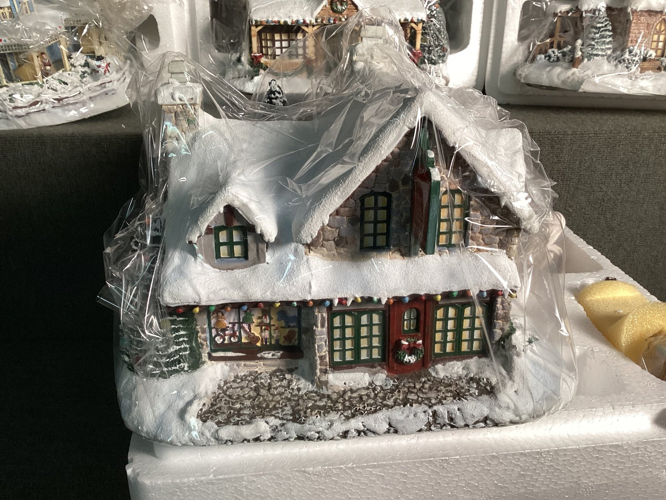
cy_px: 250
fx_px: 596
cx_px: 333
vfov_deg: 45.4
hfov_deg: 58.3
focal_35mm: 31
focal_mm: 3.3
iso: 100
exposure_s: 1/60
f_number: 2.4
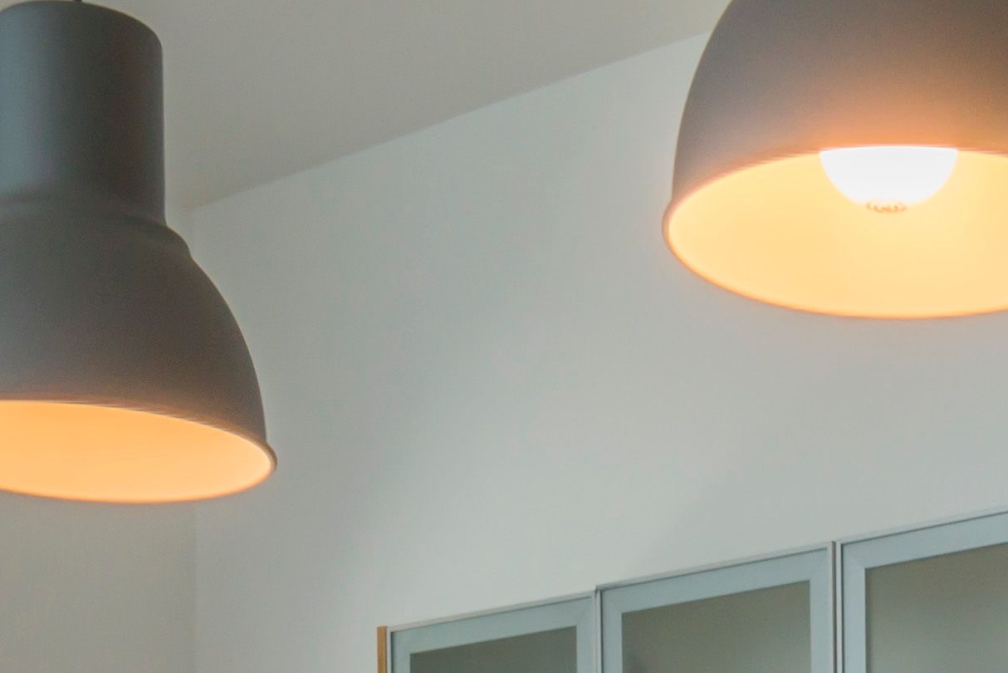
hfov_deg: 20.5
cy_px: 1215
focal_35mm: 97
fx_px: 2716
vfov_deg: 12.8
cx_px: 964
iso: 100
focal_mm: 16
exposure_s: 1/15
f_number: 11
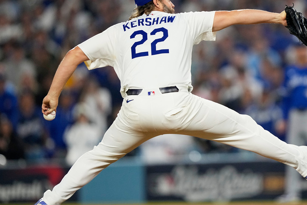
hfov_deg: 3.2
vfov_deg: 2.1
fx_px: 5554
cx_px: 201
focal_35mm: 651
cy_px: 79
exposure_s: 1/3200
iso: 3200
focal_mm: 400
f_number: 2.8
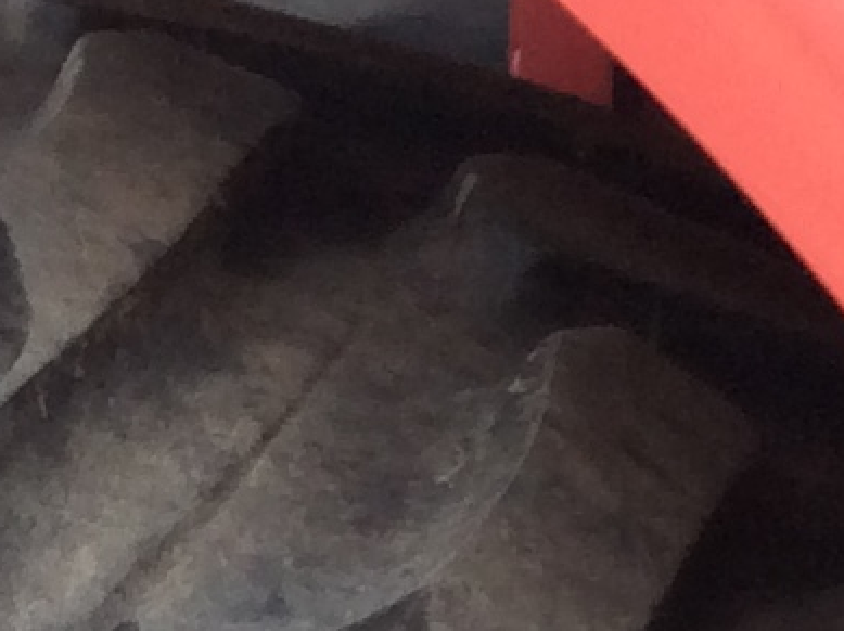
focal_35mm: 213
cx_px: -742
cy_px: 1553
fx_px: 5189
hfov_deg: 8.9
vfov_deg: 6.6
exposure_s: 1/135
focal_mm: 3.3
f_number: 2.4
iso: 32
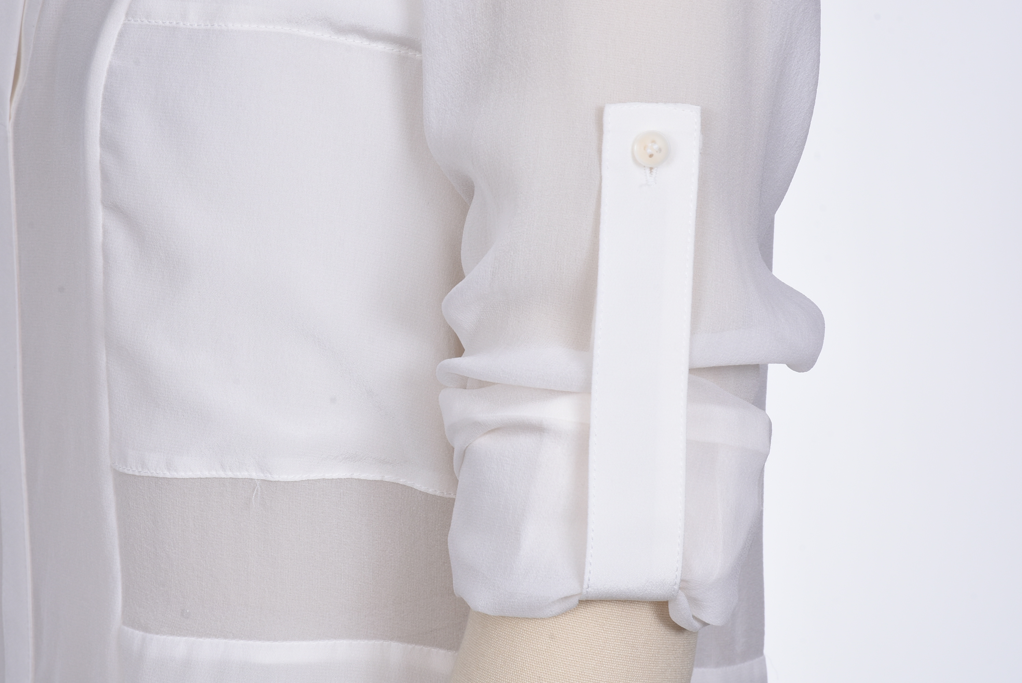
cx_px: 511
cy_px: 342
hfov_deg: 15.2
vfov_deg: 10.2
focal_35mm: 135
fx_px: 3835
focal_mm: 90
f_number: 18
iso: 200
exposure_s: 1/100
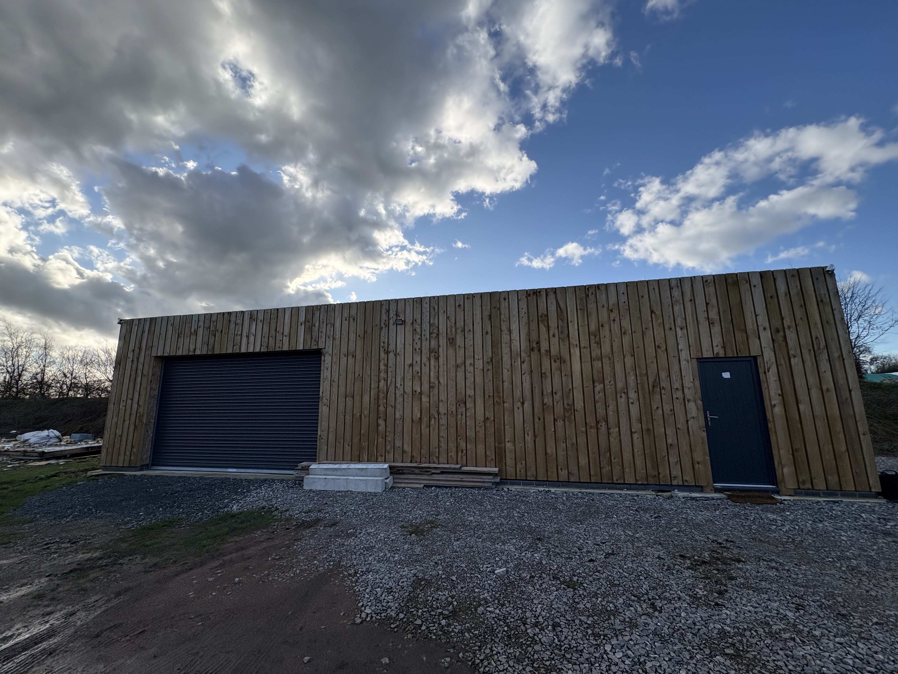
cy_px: 337
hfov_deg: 102.1
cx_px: 449
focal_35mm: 14
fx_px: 363
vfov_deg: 85.7
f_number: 2.2
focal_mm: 2.22
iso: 64
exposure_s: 1/1976
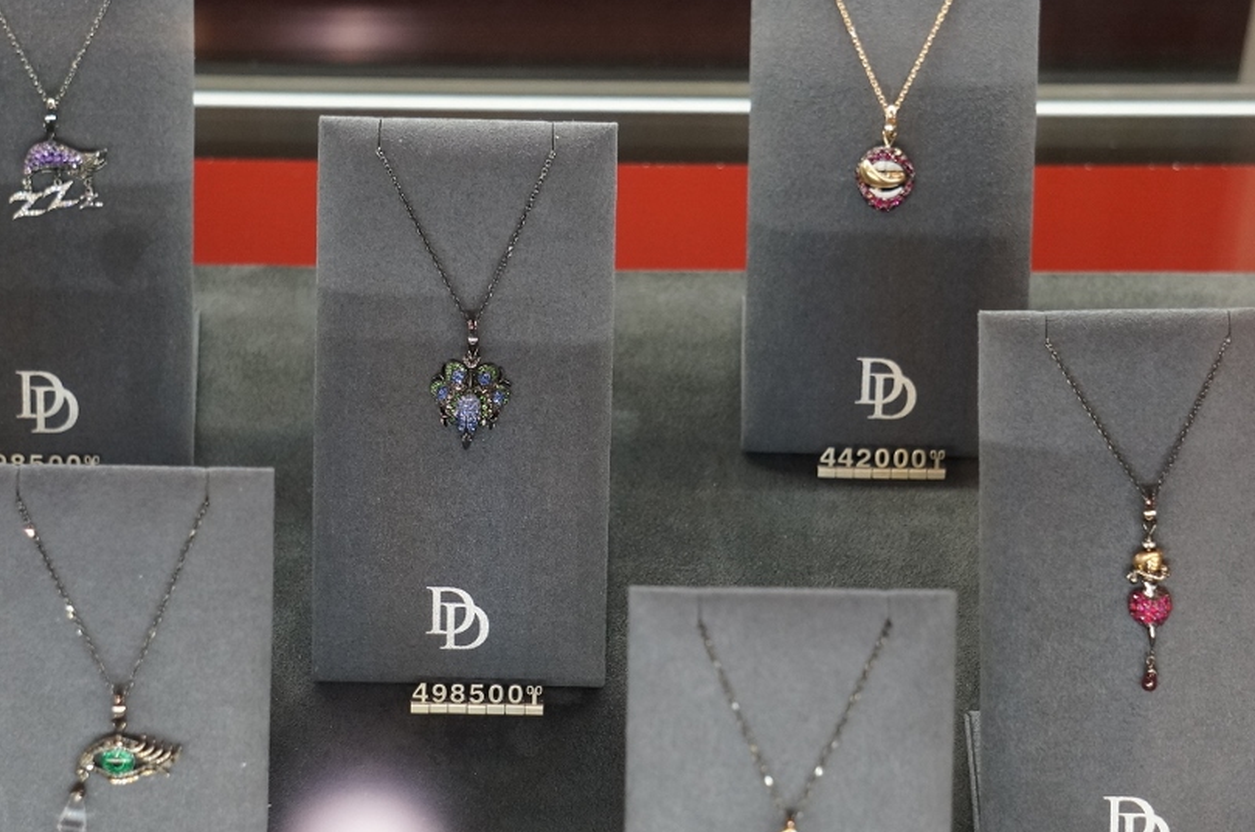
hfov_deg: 14.8
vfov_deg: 9.9
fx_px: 4823
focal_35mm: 139
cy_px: 451
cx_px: 586
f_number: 5
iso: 1600
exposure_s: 1/160
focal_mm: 73
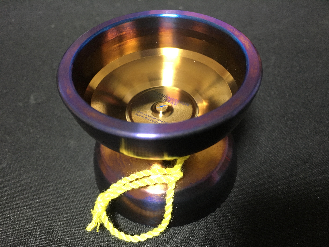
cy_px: 124
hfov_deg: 61.7
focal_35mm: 29
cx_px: 164
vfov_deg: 48.2
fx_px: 276
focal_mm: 4.15
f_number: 2.2
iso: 200
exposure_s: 1/15
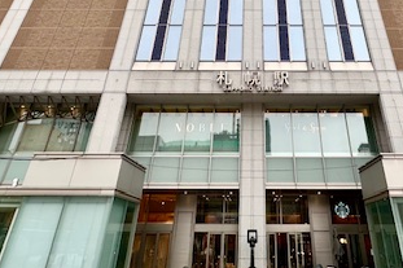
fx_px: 336
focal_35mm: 30
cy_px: -26
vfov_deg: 36.8
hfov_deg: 61.1
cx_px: 251
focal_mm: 2.22
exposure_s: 1/280
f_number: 2.2
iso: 40
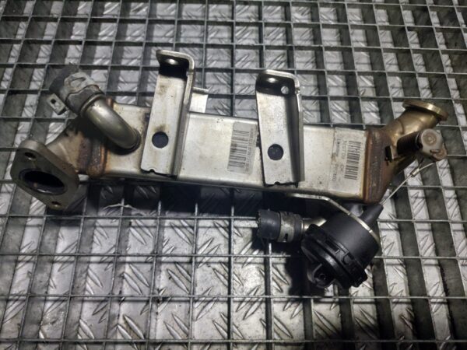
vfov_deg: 54.9
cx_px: 234
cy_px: 175
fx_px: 337
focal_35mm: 25
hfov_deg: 69.4
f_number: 1.8
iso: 64
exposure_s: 1/50
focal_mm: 5.23
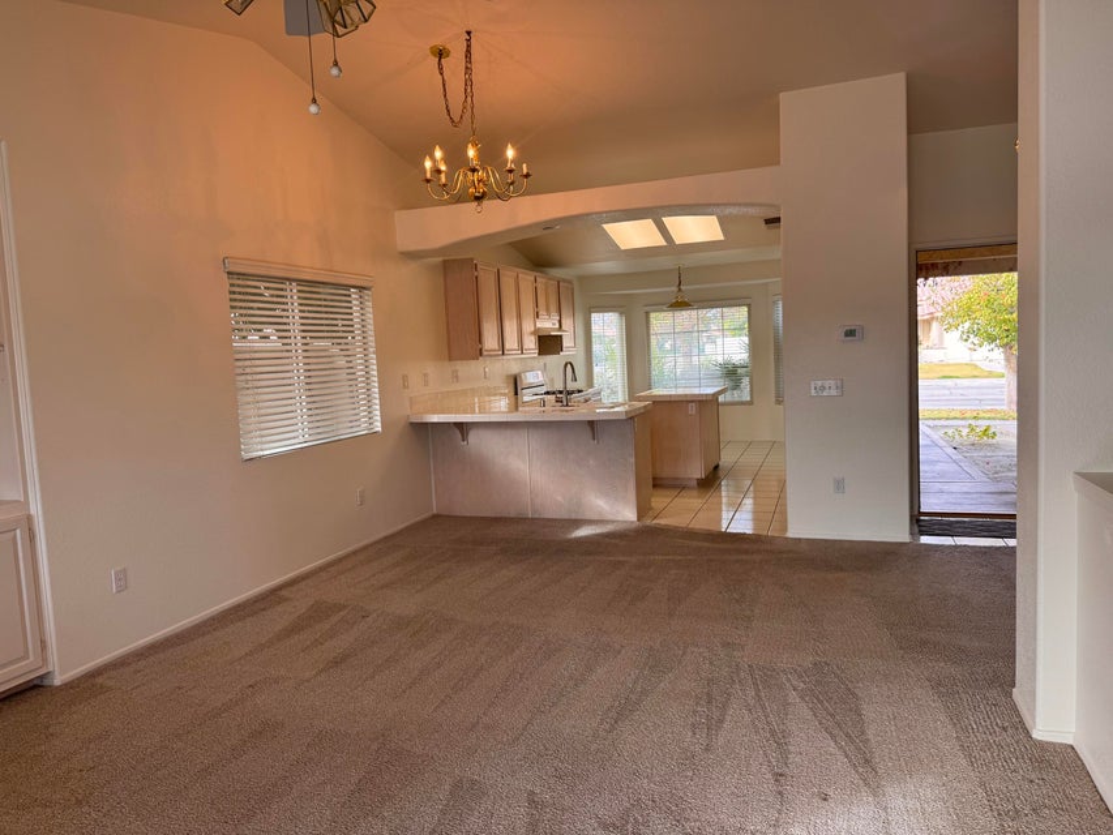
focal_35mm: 24
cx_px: 556
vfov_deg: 56.8
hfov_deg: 71.6
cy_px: 418
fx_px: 772
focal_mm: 6.76
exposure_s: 1/170
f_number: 1.78
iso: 100
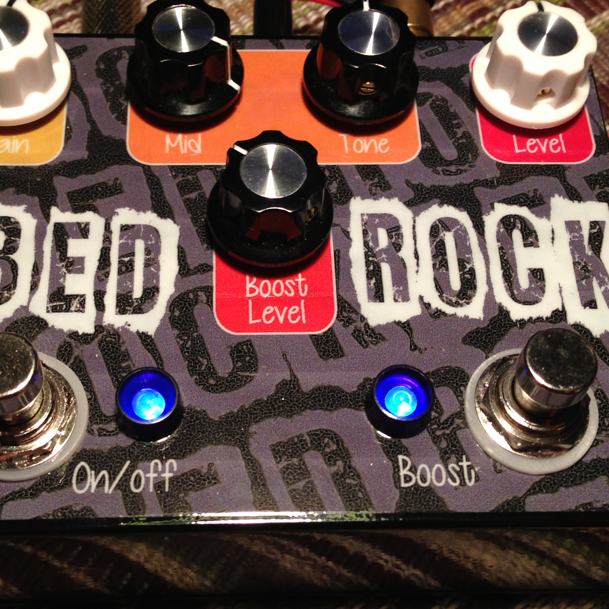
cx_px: 272
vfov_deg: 31.1
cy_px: 278
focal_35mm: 55
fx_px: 1095
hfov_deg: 31.1
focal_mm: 4.13
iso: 80
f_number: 2.4
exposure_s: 1/20
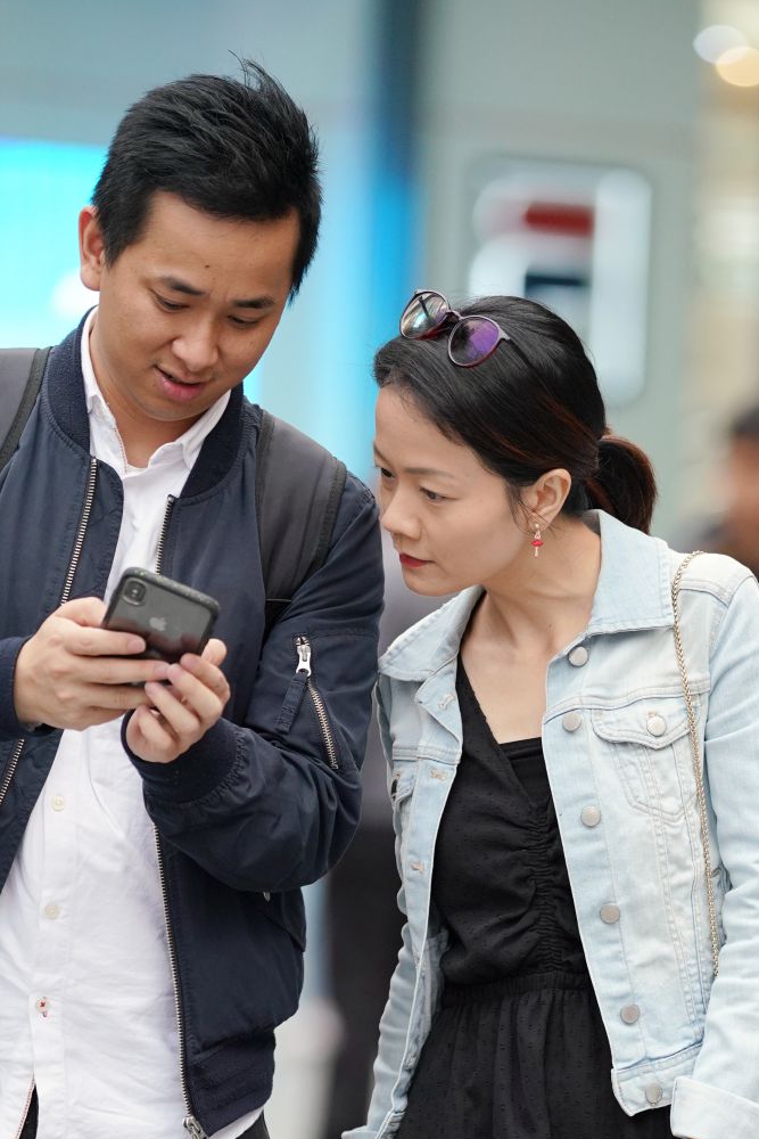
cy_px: 1316
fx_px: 10179
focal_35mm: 322
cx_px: 596
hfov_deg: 4.3
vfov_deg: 6.4
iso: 640
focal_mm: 135
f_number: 1.8
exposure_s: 1/800
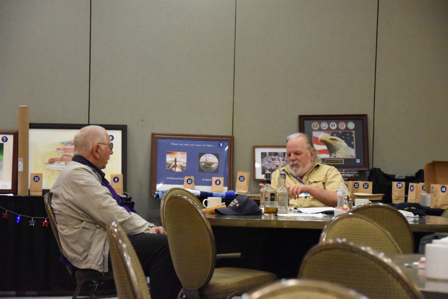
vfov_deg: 12.2
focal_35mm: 112
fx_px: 1400
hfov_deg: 18.2
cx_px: 224
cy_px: 150
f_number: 5.3
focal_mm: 75
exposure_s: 1/125
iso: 9000
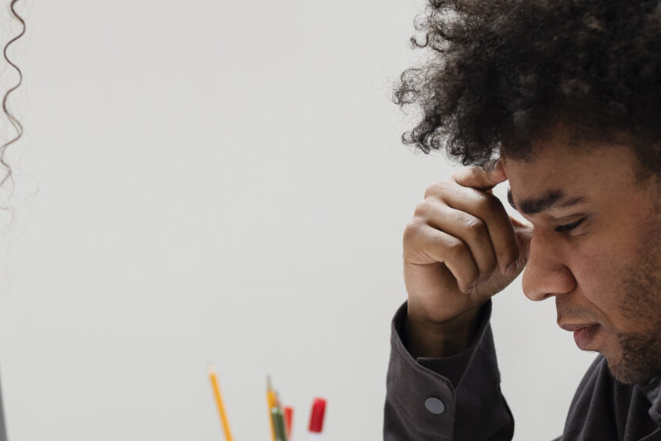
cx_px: 187
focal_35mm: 106
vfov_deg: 12.9
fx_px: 1947
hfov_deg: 19.2
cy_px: 185
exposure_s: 1/320
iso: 500
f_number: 2
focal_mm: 35
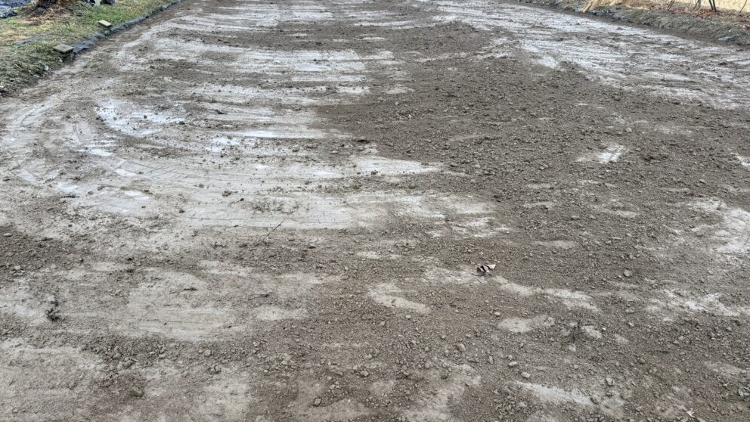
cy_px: 218
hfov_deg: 69.9
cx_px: 368
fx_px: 537
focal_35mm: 27
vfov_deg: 42.9
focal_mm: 6.76
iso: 80
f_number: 1.78
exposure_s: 1/649
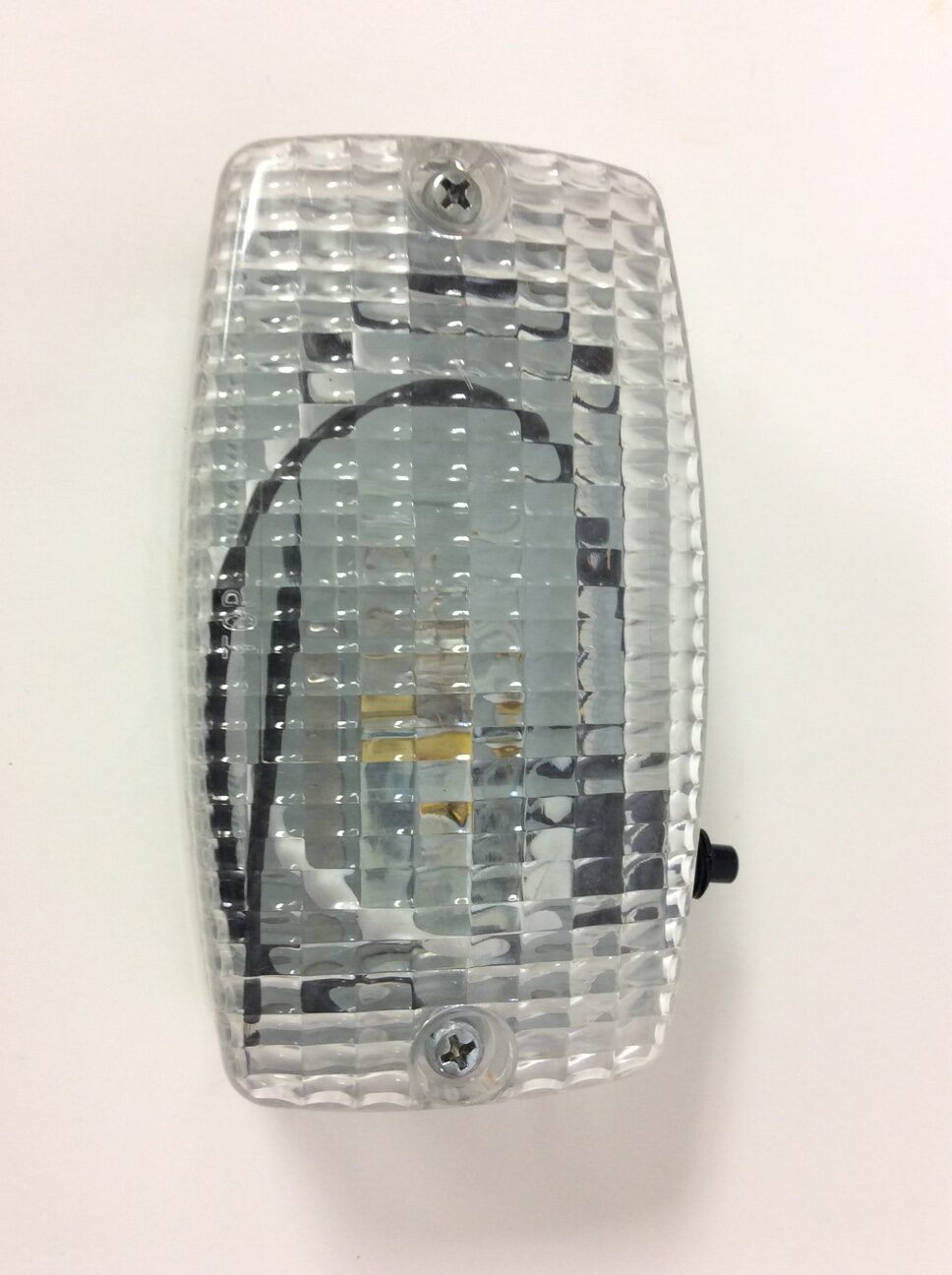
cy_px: 638
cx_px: 476
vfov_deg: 56.9
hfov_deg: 44.1
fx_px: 1177
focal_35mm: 32
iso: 100
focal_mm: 3.3
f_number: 2.4
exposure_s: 1/24
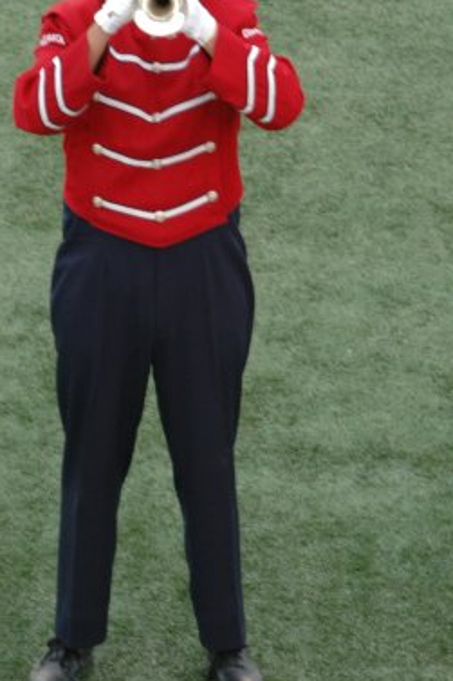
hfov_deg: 1.4
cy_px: 235
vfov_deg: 2.2
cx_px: 142
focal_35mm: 954
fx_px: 18022
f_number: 5.6
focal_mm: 400
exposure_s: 1/100
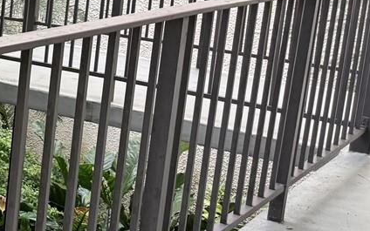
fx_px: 968
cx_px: -298
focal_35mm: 96
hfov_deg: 17.5
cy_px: -6
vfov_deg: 13.4
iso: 100
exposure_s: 1/133
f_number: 1.78
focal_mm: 6.76
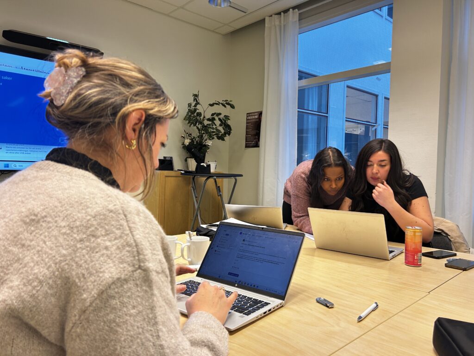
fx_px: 356
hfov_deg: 67.3
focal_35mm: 26
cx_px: 237
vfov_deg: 53.1
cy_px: 178
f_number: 1.5
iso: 80
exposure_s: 1/50
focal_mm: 5.7
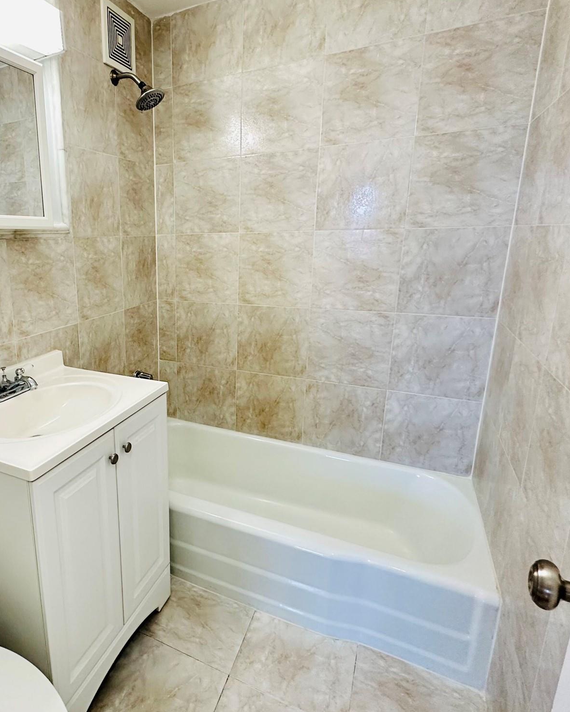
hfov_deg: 67.1
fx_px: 401
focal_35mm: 19
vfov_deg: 83.3
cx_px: 154
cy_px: 360
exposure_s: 1/60
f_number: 2.2
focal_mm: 2.22
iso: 250
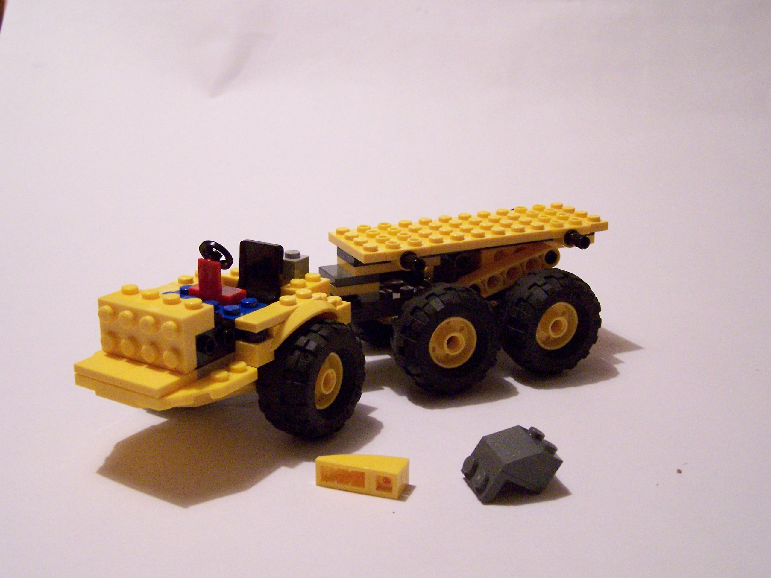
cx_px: 386
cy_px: 289
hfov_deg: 39.7
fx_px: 1069
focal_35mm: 48
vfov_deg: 30.3
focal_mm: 8
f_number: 3
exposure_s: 1/20
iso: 400
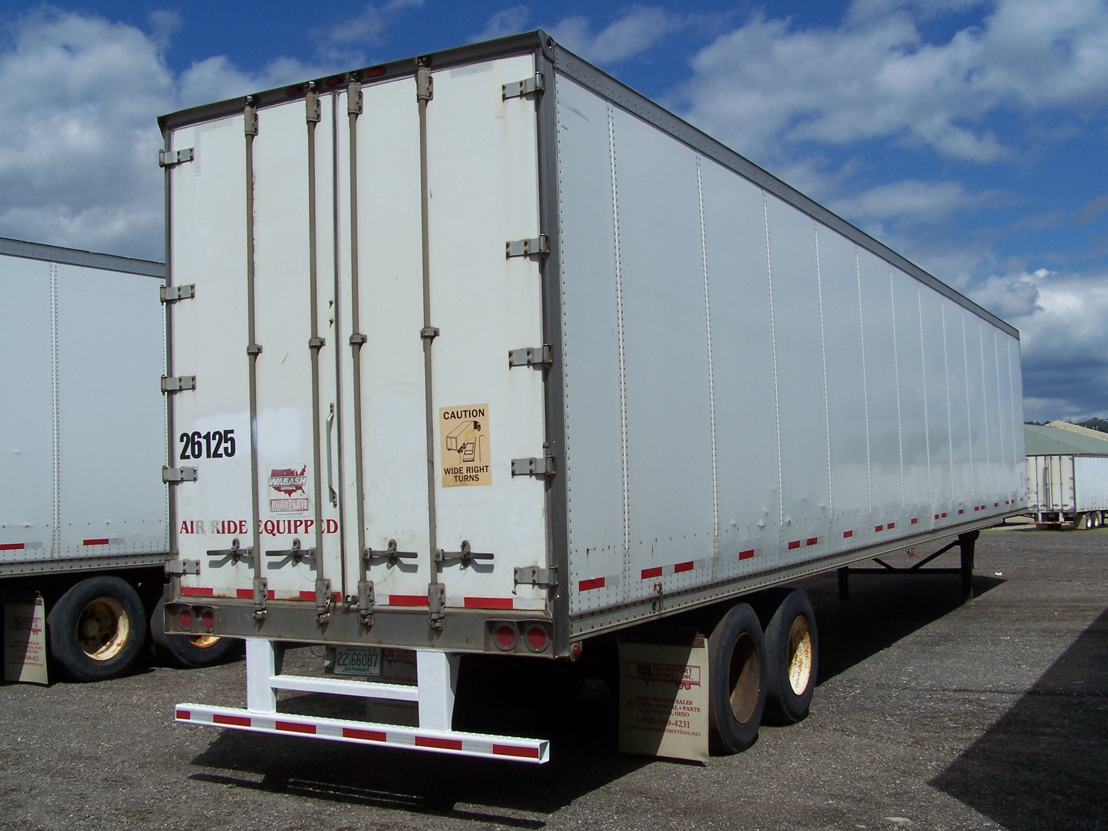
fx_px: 1216
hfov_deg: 49.0
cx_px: 554
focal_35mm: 38
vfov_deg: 37.7
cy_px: 416
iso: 80
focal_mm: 6.3
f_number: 5.6
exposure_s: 1/1000
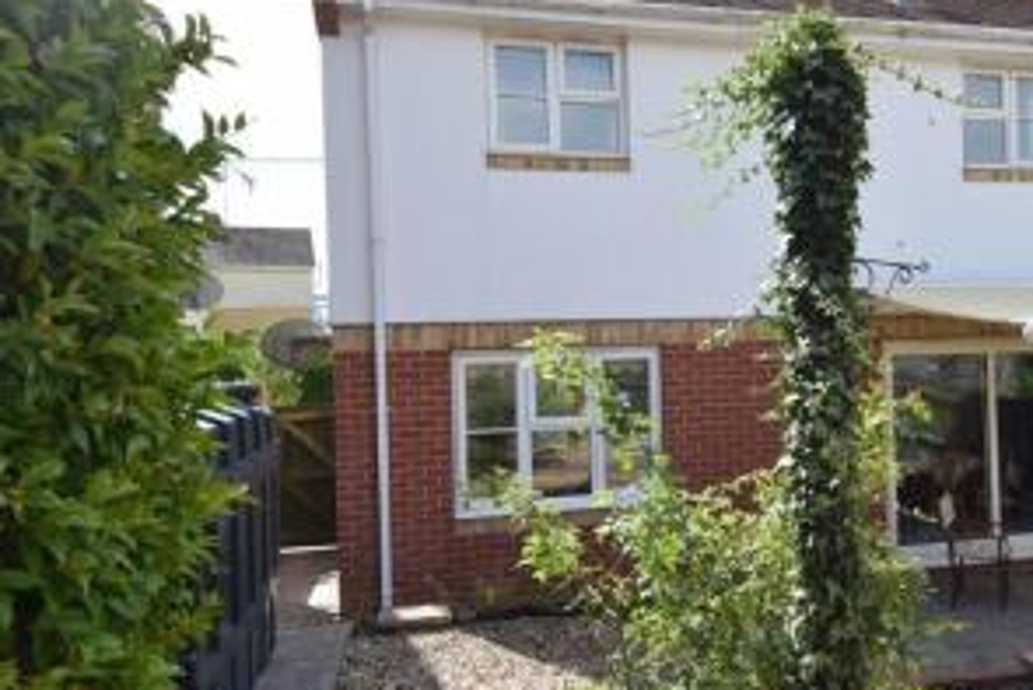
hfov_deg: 62.9
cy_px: 345
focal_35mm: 29
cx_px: 637
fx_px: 833
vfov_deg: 45.0
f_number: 9
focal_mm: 12
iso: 200
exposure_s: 1/320
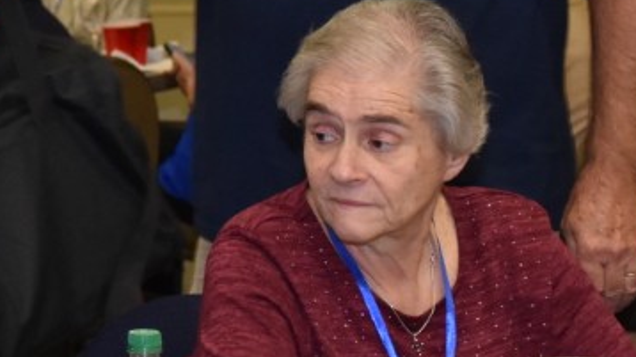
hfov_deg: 9.3
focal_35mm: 228
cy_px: -27
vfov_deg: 5.3
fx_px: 3838
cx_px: -279
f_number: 4.8
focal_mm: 45
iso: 1250
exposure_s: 1/60
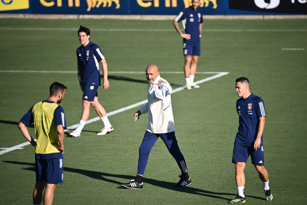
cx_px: 154
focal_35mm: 402
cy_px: 102
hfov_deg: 5.1
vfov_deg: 3.4
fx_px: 3427
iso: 450
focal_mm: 400
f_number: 4
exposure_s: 1/5000
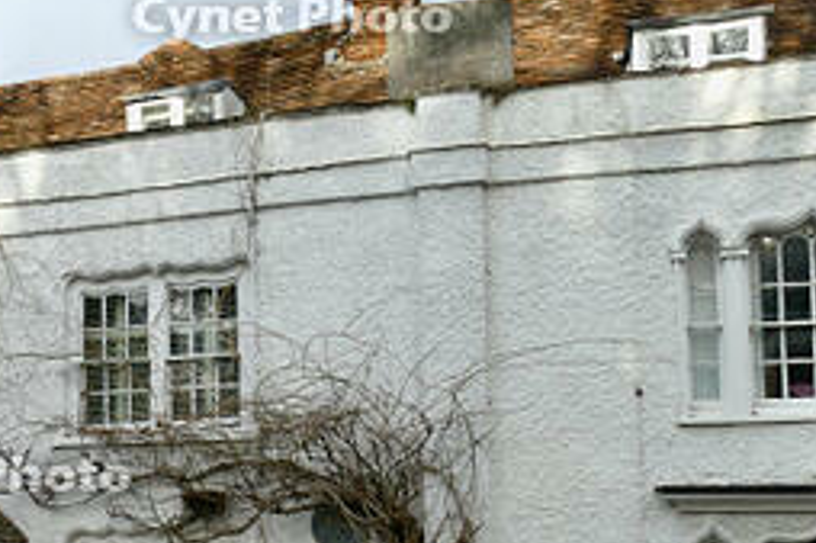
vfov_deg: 22.5
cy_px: 466
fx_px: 1336
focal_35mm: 59
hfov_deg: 31.3
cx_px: -10
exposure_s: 1/125
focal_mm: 9.12
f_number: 8
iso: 125
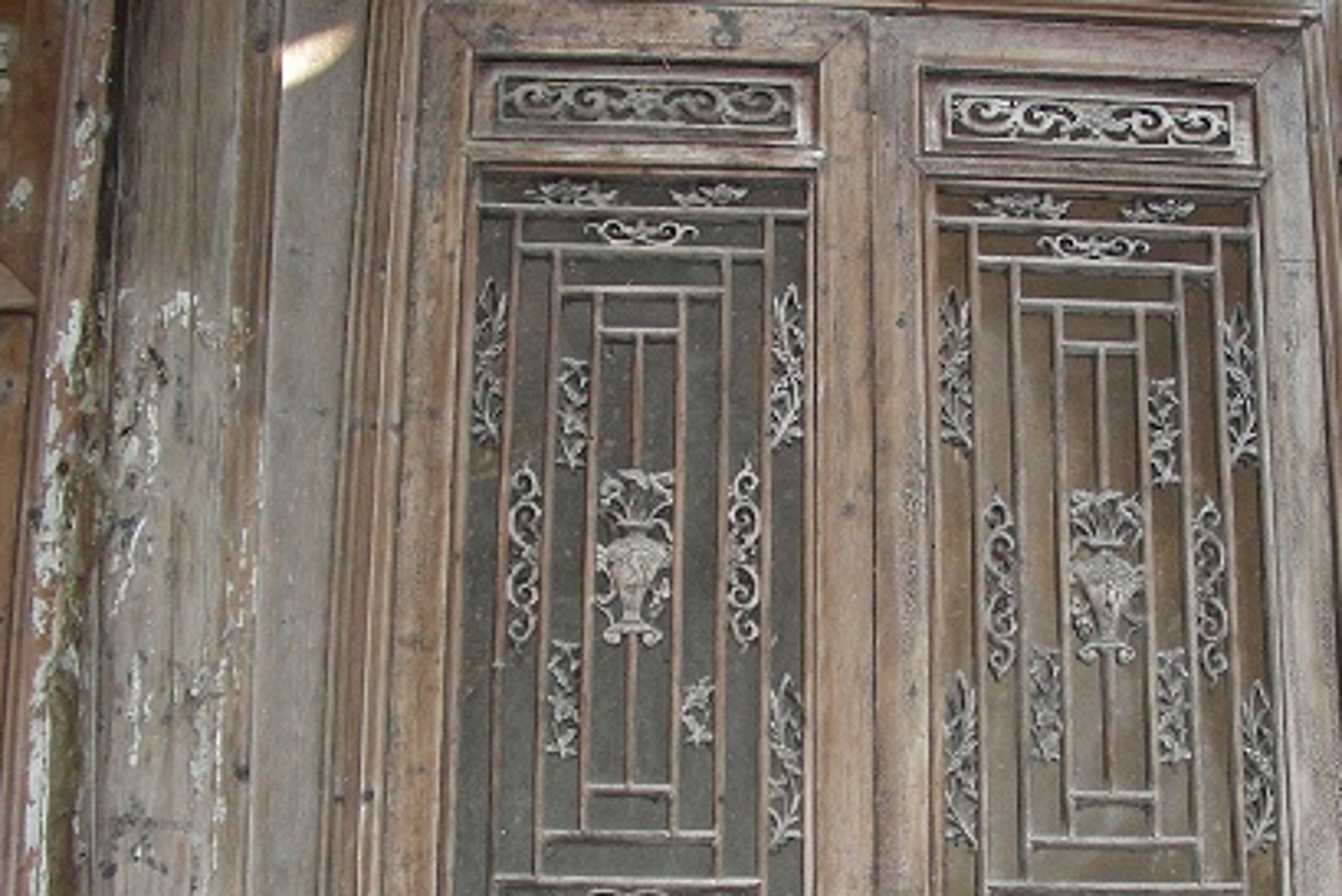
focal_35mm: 56
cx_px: 883
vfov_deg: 24.0
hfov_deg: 35.3
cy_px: 648
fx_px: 2088
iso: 147
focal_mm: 6.3
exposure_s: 1/60.1
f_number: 3.5
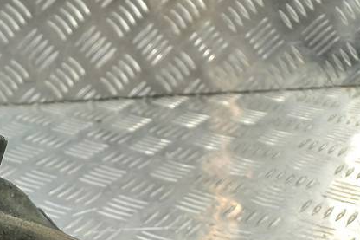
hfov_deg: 28.6
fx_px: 640
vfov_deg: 19.5
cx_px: -33
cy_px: 317
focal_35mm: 64
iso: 160
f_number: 1.8
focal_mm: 4.6
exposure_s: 1/50
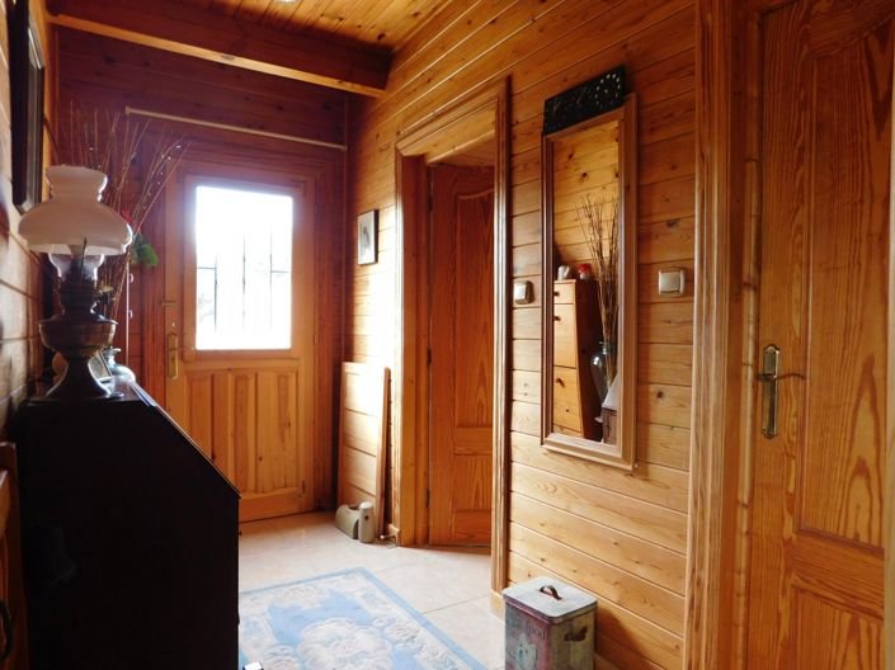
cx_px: 448
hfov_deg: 74.0
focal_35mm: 23
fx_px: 594
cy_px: 335
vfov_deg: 58.8
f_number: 3
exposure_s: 1/30
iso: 200
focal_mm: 4
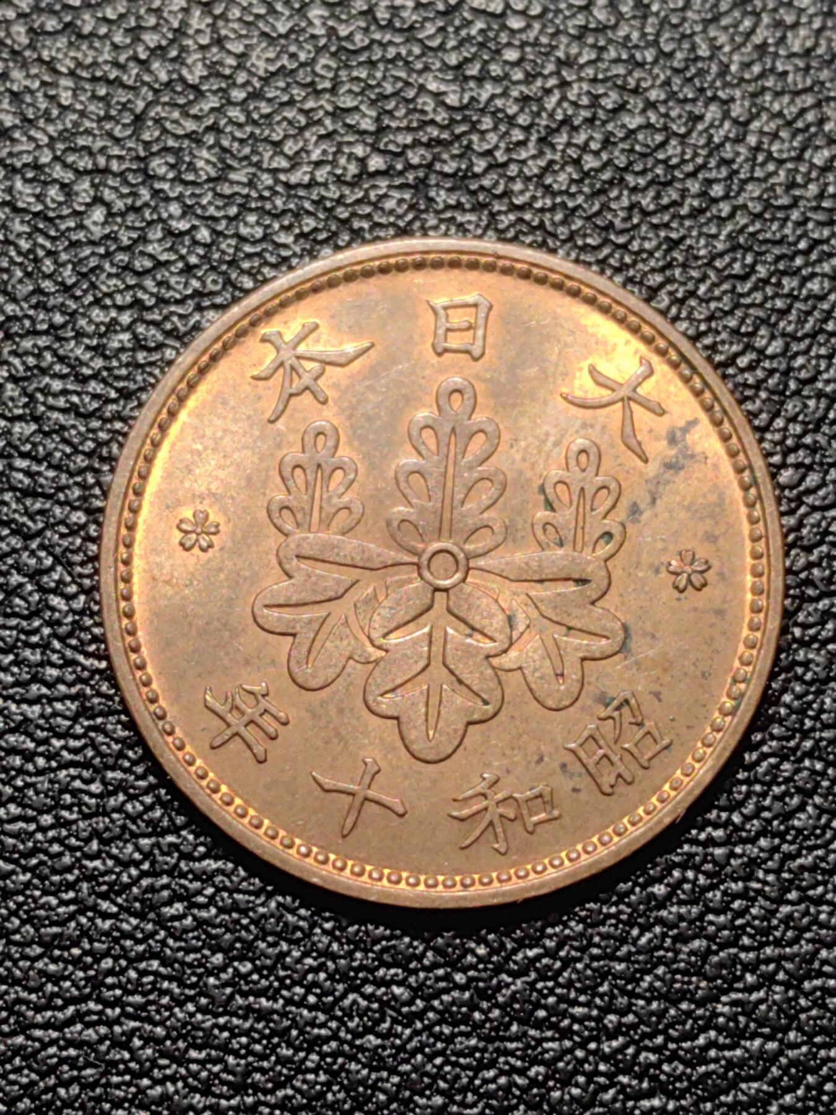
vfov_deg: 22.5
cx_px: 418
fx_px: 2801
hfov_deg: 17.0
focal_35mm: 87
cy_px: 558
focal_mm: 5.75
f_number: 2
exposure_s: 1/100
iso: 64
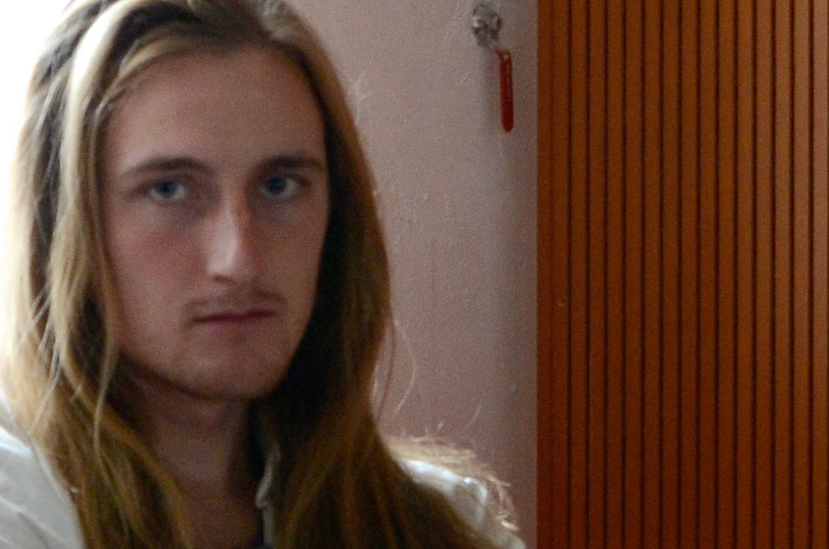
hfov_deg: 7.9
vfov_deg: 5.3
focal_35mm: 259
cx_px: 180
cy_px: 188
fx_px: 5962
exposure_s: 1/8
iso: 800
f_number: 6.3
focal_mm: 35
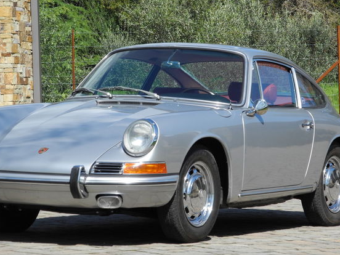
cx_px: 148
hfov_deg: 9.3
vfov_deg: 7.0
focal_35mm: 213
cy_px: 104
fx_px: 2092
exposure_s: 1/485
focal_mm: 32.6
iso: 100
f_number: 5
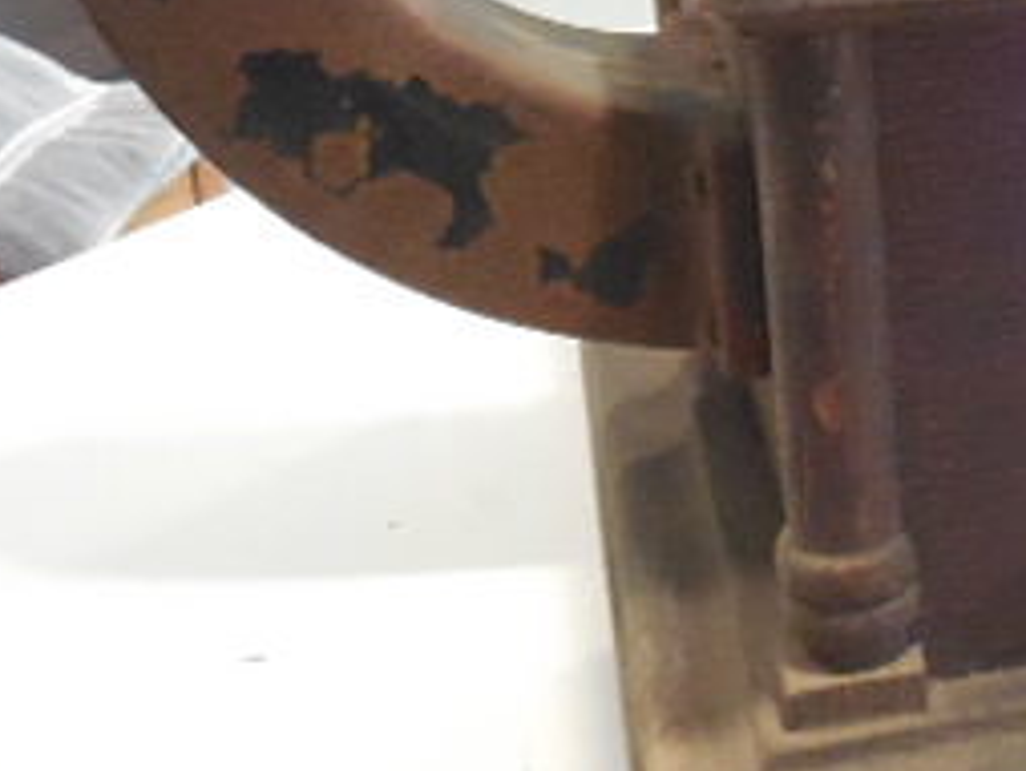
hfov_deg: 24.6
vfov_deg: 20.1
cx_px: 1163
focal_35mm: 73
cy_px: 210
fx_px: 2166
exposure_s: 1/15
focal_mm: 5.2
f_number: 4
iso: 1600
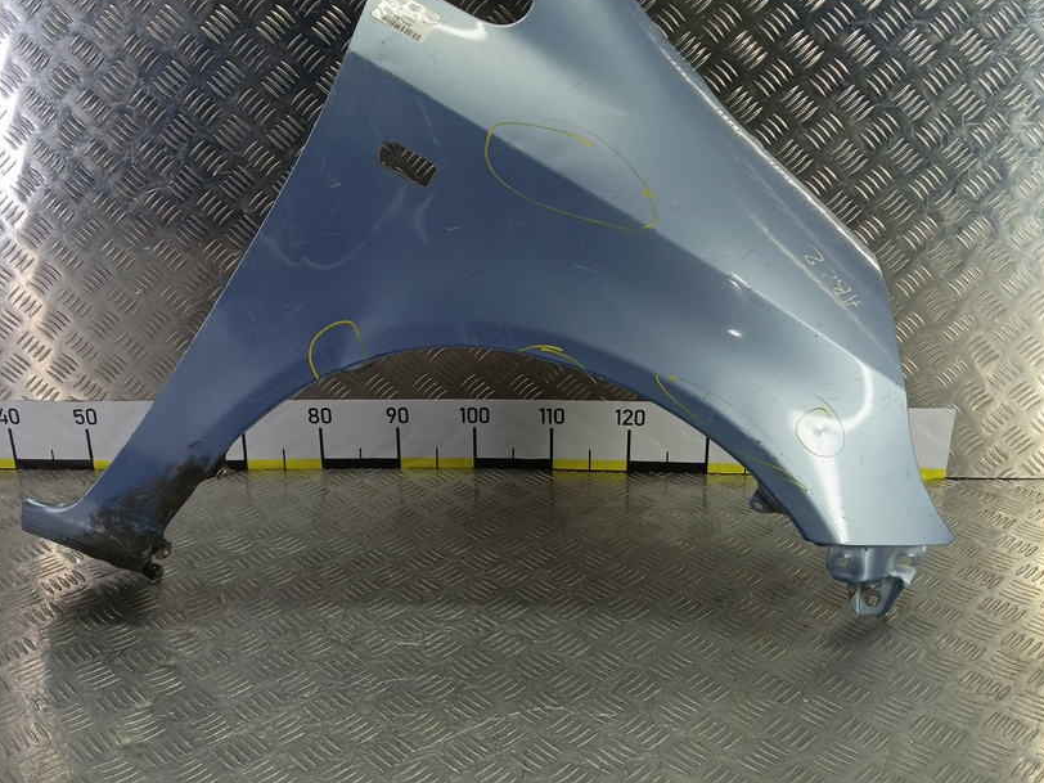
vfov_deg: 47.8
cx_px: 505
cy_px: 301
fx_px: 875
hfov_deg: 61.6
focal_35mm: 29
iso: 153
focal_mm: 4.11
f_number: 1.6
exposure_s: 1/100
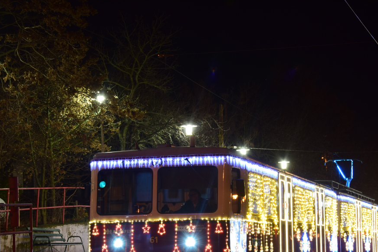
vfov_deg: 14.5
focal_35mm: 94
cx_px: 205
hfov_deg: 21.7
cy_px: 162
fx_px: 987
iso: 200
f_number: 6.3
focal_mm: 42
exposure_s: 1
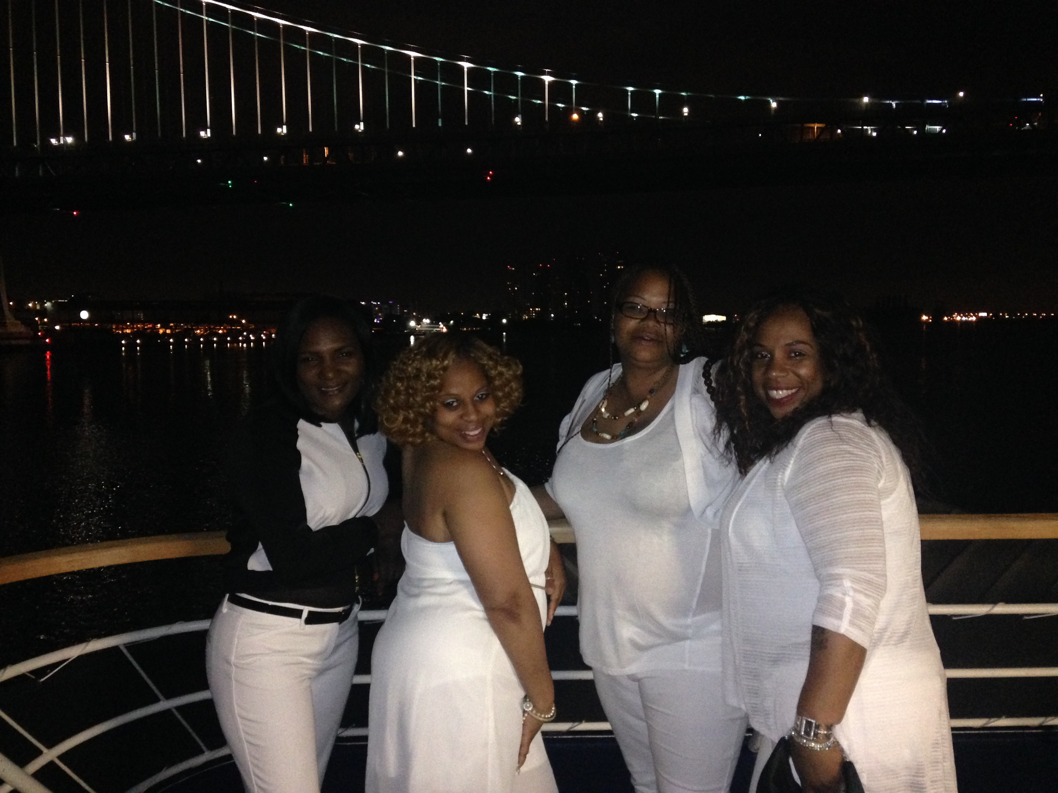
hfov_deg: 55.4
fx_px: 1009
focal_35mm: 33
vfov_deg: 42.9
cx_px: 529
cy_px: 396
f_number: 2.4
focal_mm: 4.12
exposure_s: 1/16
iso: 400
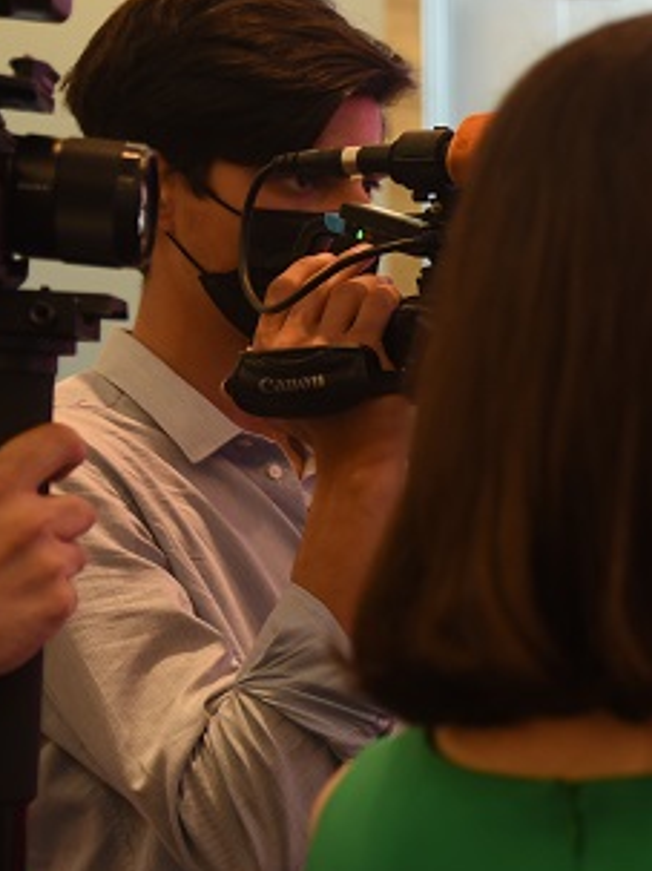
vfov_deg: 19.6
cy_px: 578
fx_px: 2513
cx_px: 1261
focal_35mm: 100
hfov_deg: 13.0
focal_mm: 35
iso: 640
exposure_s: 1/250
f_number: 2.8
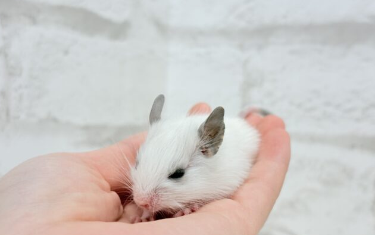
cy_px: 138
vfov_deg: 23.1
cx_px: 186
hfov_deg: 36.3
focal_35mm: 56
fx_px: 572
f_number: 1.6
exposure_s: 1/100
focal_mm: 5.96
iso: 64
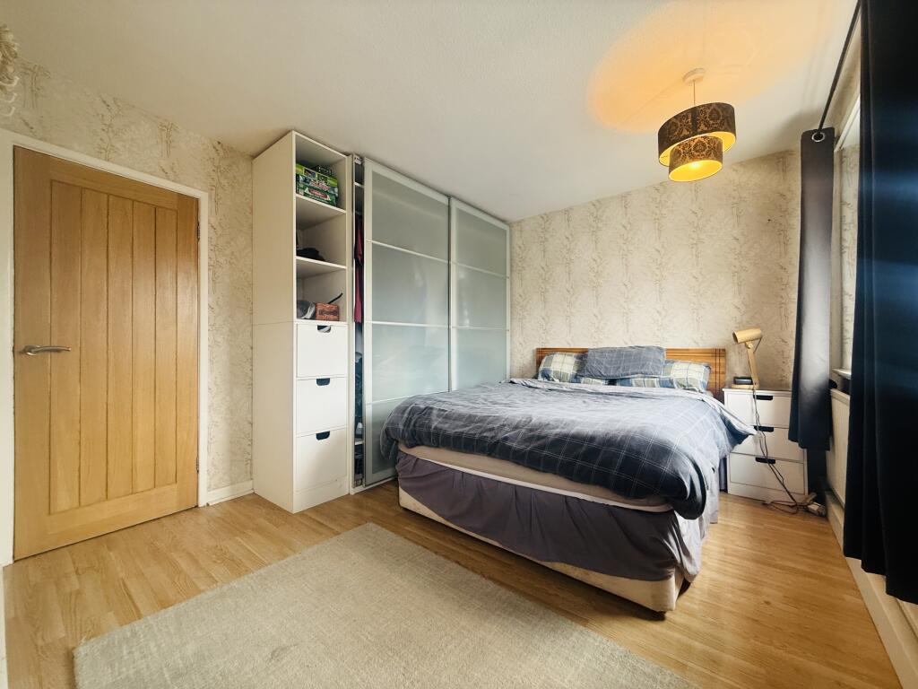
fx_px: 371
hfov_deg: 102.1
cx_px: 459
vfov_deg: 85.7
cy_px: 344
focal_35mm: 14
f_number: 2.2
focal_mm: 2.22
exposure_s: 1/100
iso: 160
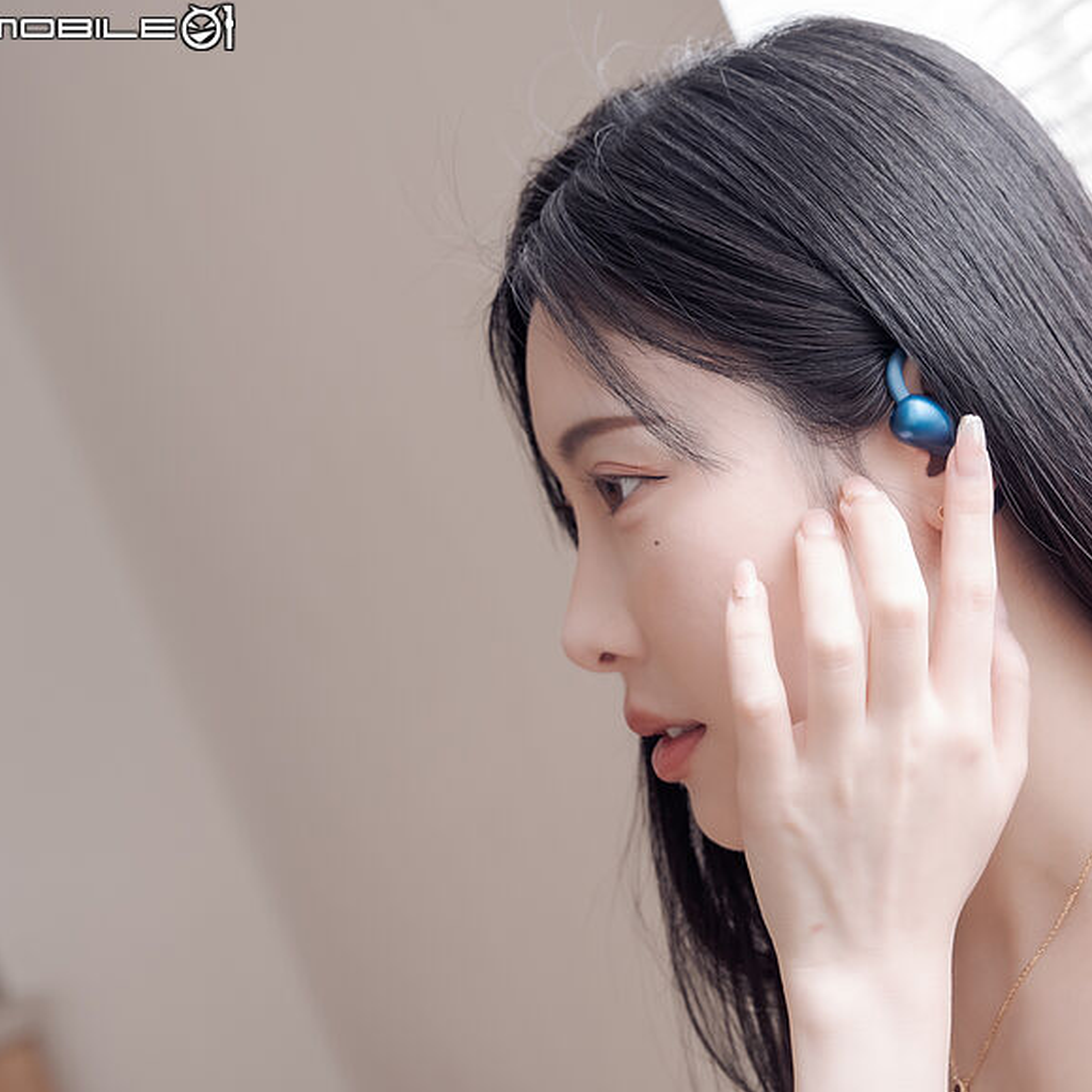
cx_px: 791
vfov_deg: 24.0
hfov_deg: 23.8
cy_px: 545
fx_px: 2570
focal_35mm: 72
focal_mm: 56
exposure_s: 1/60
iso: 400
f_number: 5.6
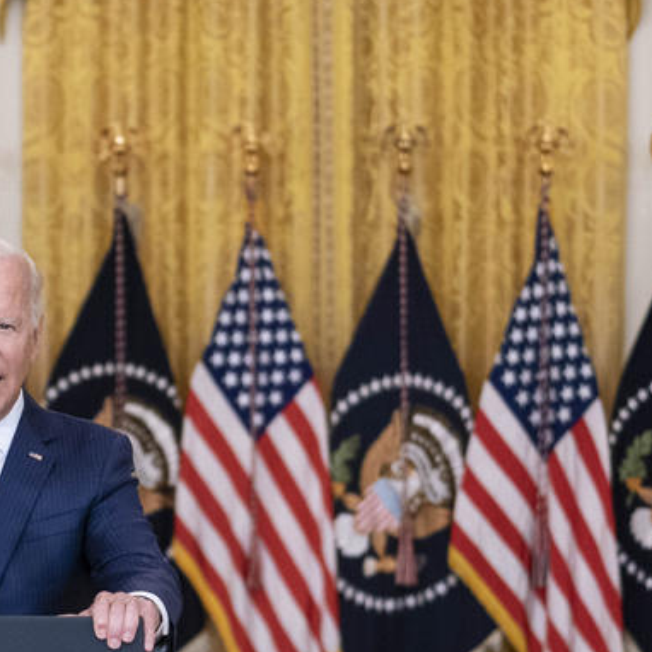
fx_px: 4582
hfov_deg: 8.1
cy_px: 458
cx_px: 288
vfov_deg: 8.1
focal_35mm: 215
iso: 2500
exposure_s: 1/320
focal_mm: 70
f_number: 2.8
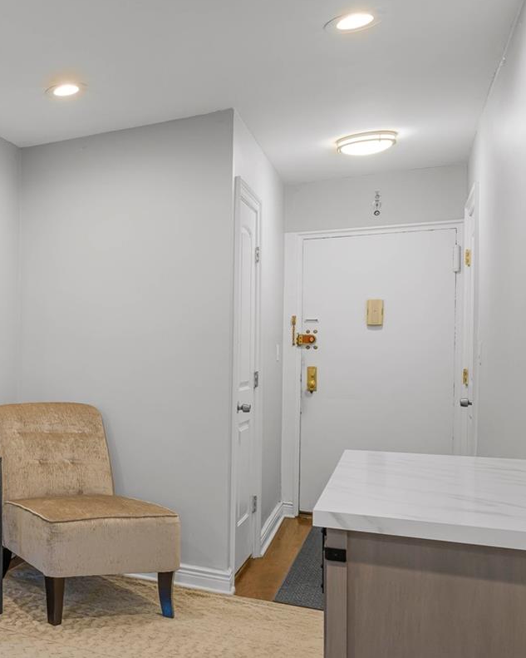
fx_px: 661
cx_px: -190
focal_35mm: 34
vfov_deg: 52.8
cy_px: 336
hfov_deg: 31.2
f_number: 9
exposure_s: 1/5
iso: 250
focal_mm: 14
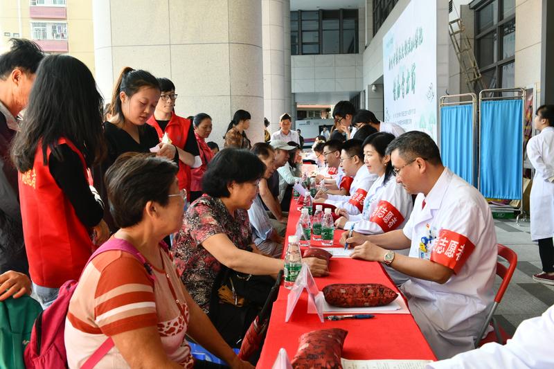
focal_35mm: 34
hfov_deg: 55.8
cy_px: 184
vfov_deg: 38.9
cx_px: 277
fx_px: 523
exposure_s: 1/60
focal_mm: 34
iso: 320
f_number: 8
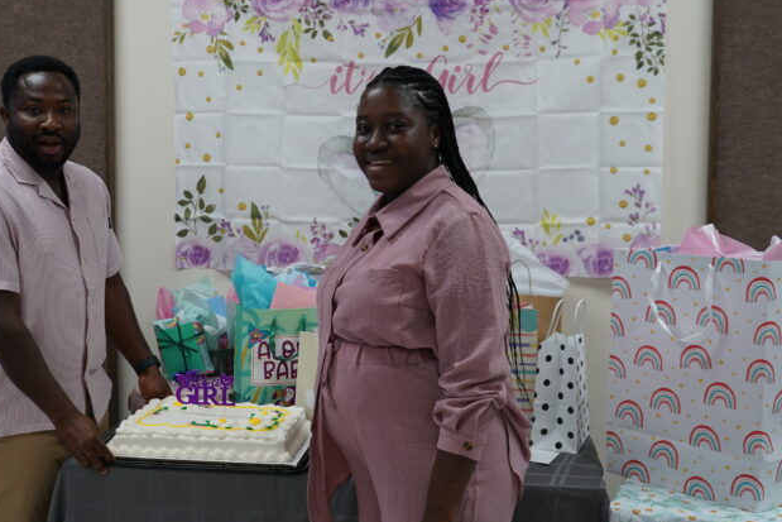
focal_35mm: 48
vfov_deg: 28.1
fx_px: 1043
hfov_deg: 41.0
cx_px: 327
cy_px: 255
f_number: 4
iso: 200
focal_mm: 29
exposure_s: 1/60
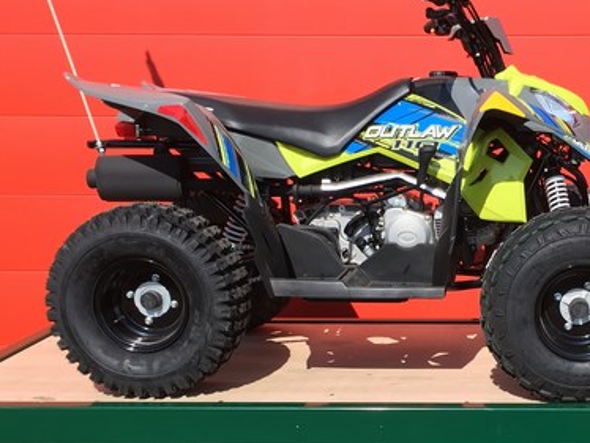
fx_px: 1057
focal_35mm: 62
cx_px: 473
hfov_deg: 30.4
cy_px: 355
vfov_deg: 23.3
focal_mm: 4.15
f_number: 2.2
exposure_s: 1/986
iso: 25
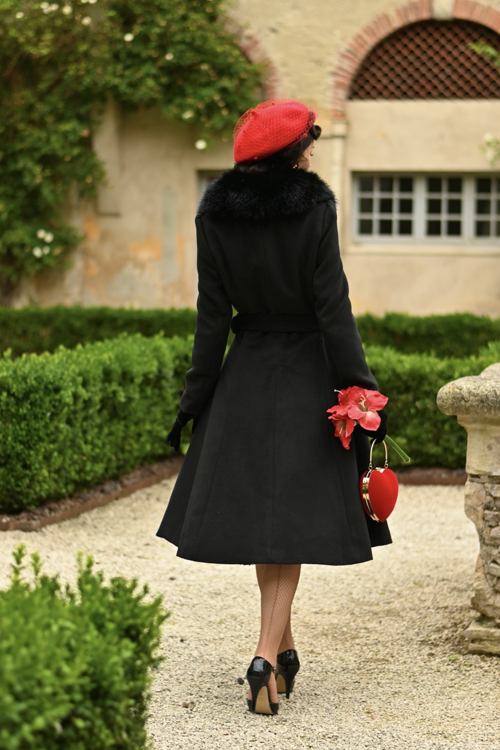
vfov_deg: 26.3
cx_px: 253
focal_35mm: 77
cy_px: 375
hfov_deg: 17.7
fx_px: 1604
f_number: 2.2
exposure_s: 1/1250
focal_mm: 50
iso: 250
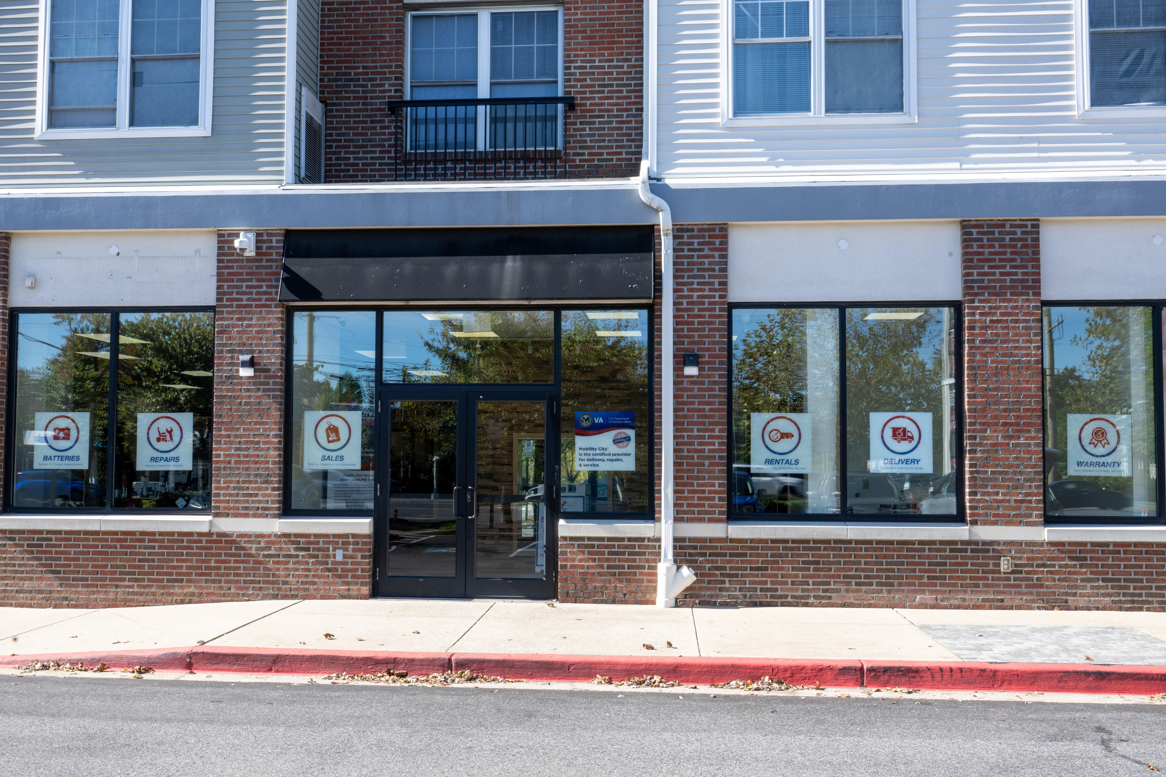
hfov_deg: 51.9
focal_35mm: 37
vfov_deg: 35.9
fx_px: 1198
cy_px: 405
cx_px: 551
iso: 400
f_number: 18
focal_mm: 35
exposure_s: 1/60
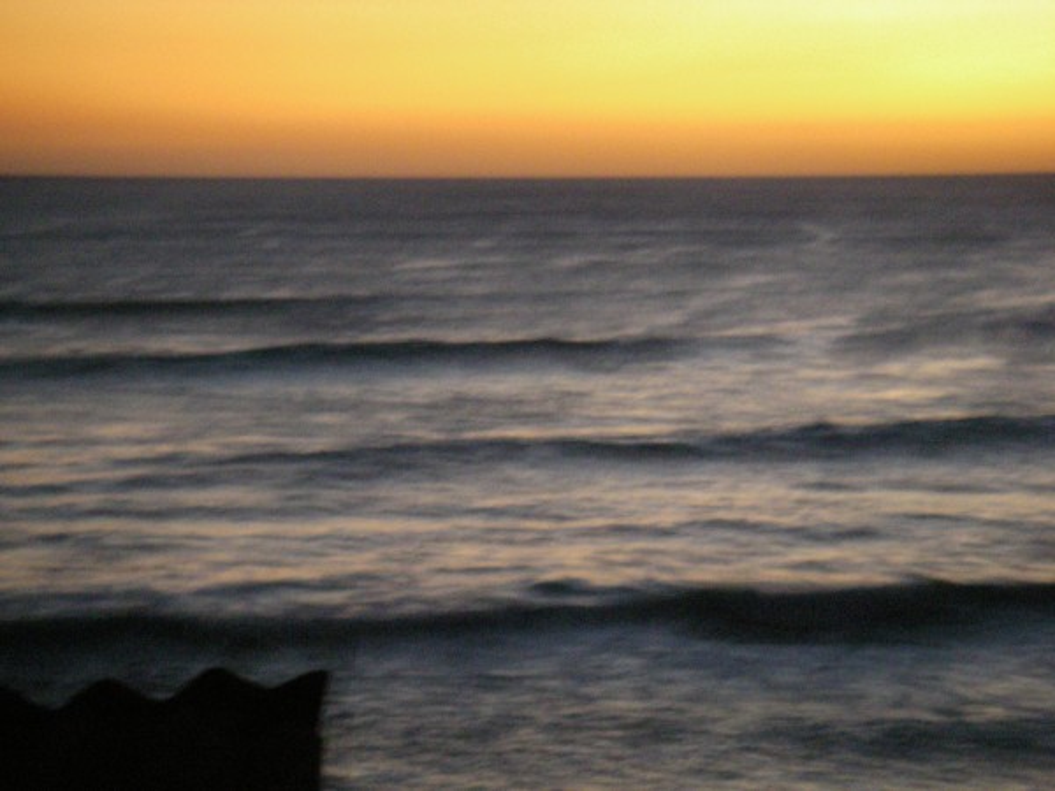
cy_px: 396
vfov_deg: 13.0
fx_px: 3474
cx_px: 528
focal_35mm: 114
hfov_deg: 17.3
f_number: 4
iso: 400
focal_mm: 18.9
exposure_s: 1/2.5
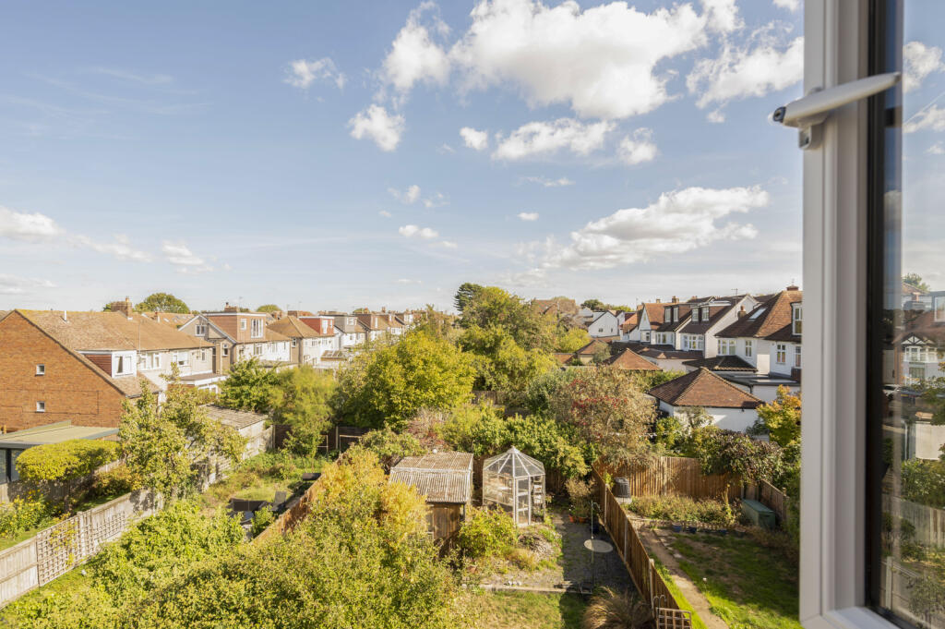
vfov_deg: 81.1
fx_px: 367
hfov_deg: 104.3
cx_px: 472
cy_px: 314
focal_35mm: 14
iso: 200
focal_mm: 14
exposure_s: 1/200
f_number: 8
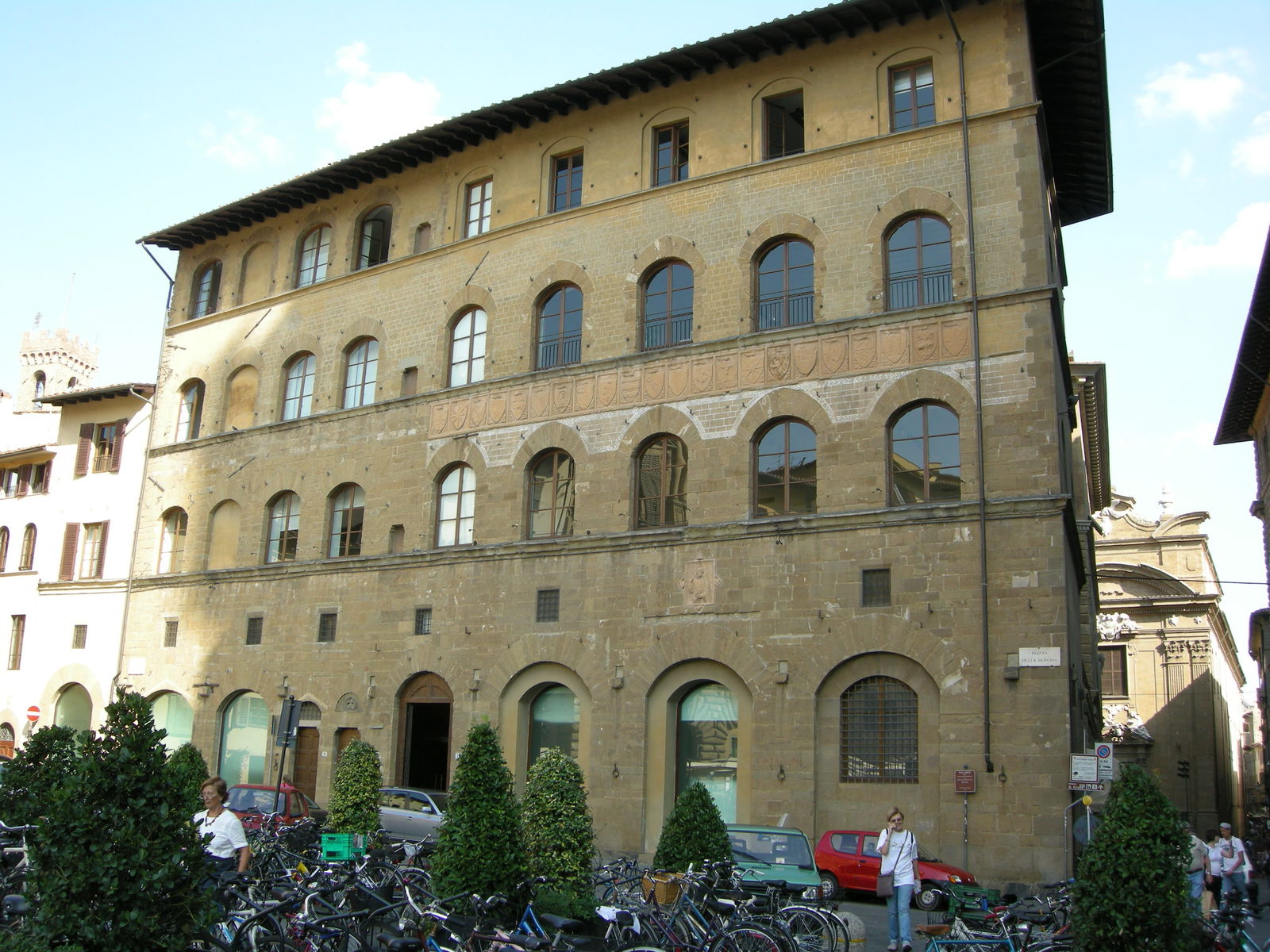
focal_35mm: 36
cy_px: 476
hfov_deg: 51.4
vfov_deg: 39.7
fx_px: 1321
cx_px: 635
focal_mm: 7.5
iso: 64
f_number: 4.3
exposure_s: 1/122
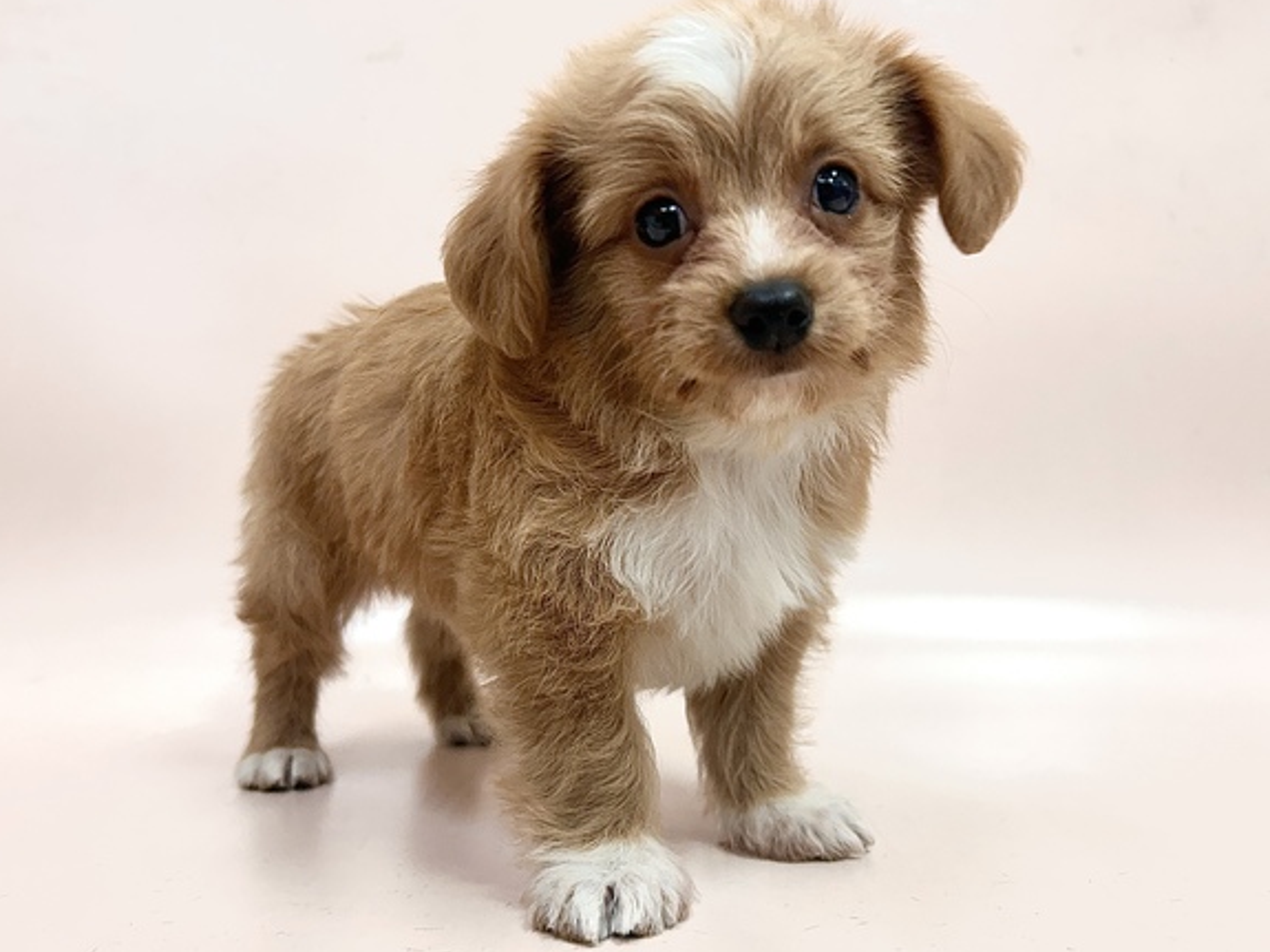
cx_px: 613
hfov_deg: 65.3
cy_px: 462
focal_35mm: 27
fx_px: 990
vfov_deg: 51.3
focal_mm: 5.7
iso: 100
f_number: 1.5
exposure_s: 1/100
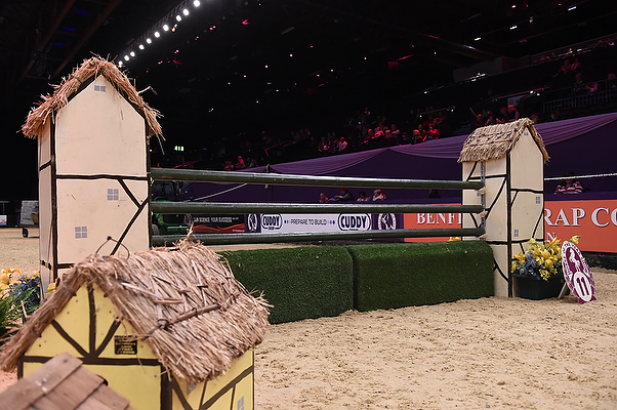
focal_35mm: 32
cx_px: 308
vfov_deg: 41.0
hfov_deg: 58.8
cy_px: 205
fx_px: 548
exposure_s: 1/320
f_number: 4
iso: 6400
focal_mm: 32
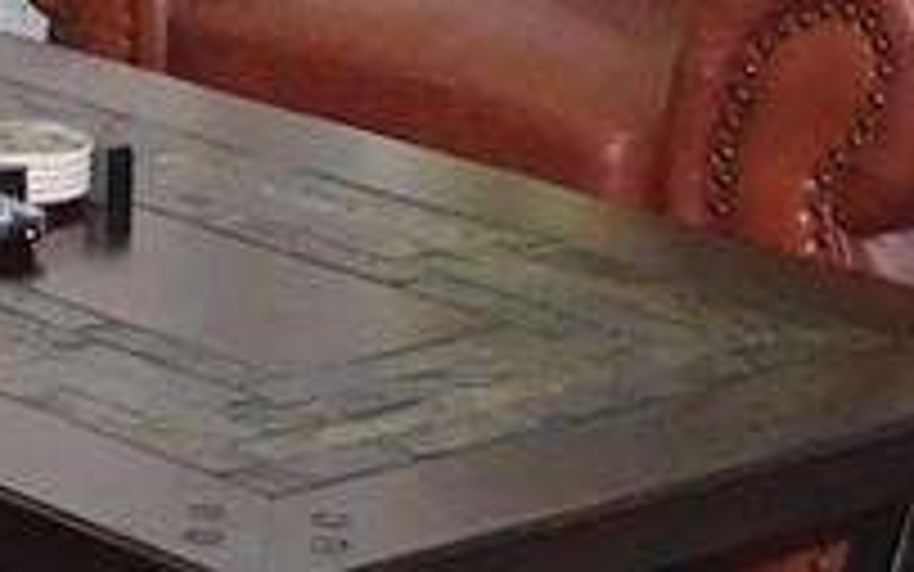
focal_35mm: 192
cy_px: -216
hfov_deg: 10.4
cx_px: -590
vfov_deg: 6.8
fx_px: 4784
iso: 220
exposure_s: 1/30
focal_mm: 4
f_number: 3
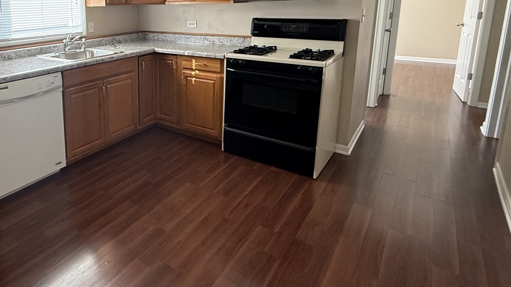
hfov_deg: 68.6
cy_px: 63
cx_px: 120
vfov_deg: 44.0
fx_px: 339
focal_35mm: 25
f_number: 2.2
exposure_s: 1/99
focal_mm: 2.22
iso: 250
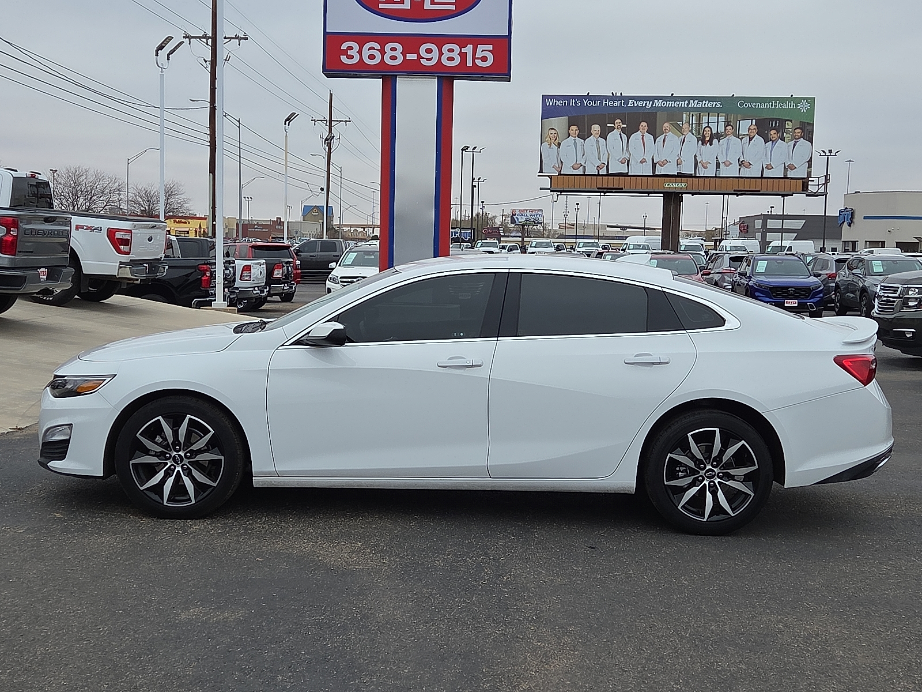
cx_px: 461
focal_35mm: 47
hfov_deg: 40.4
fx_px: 1252
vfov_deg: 30.9
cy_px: 346
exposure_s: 1/3333
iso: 76
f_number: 1.8
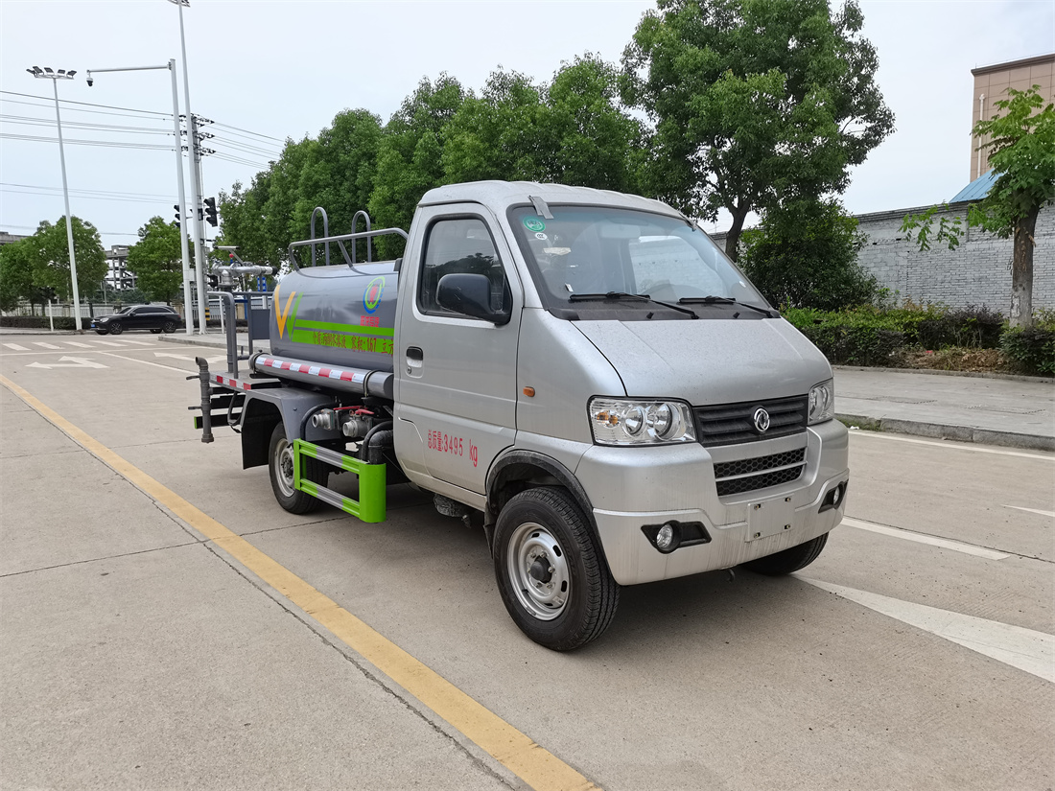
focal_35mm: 26
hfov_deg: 67.3
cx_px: 528
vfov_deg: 53.1
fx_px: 792
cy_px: 396
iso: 50
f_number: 1.8
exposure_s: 1/231
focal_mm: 5.58
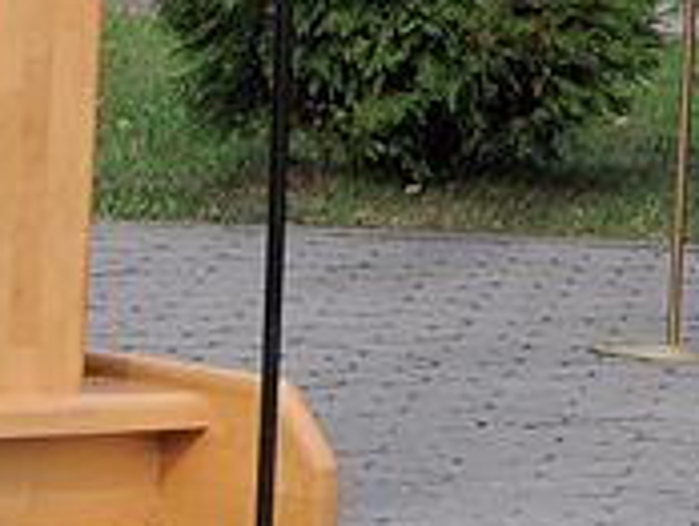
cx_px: 824
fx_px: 9949
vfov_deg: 3.0
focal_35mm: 492
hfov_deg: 4.0
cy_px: -183
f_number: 7.1
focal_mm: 70
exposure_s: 1/800
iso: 500
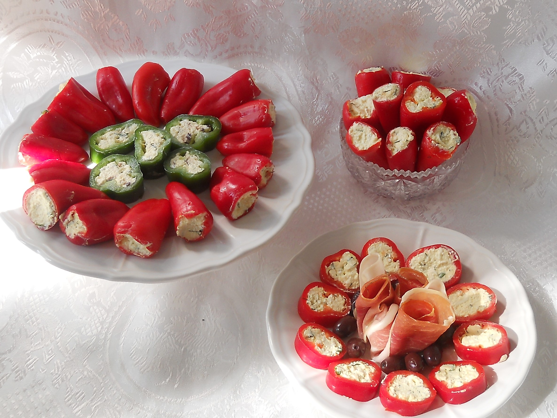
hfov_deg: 45.8
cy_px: 209
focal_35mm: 41
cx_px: 278
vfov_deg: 35.1
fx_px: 660
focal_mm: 6.72
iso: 80
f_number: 3.1
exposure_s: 1/160
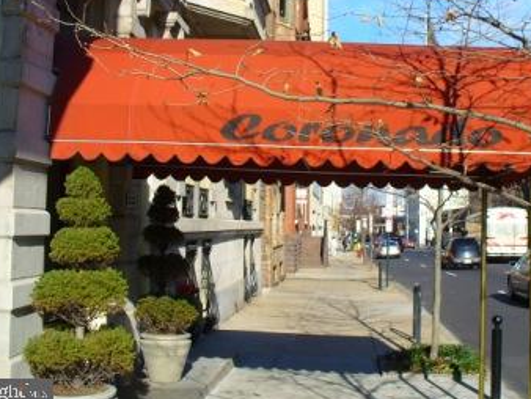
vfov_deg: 29.6
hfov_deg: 38.7
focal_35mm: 49
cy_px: 143
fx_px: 752
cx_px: 320
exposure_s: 1/200
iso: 64
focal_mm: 6.1
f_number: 5.6
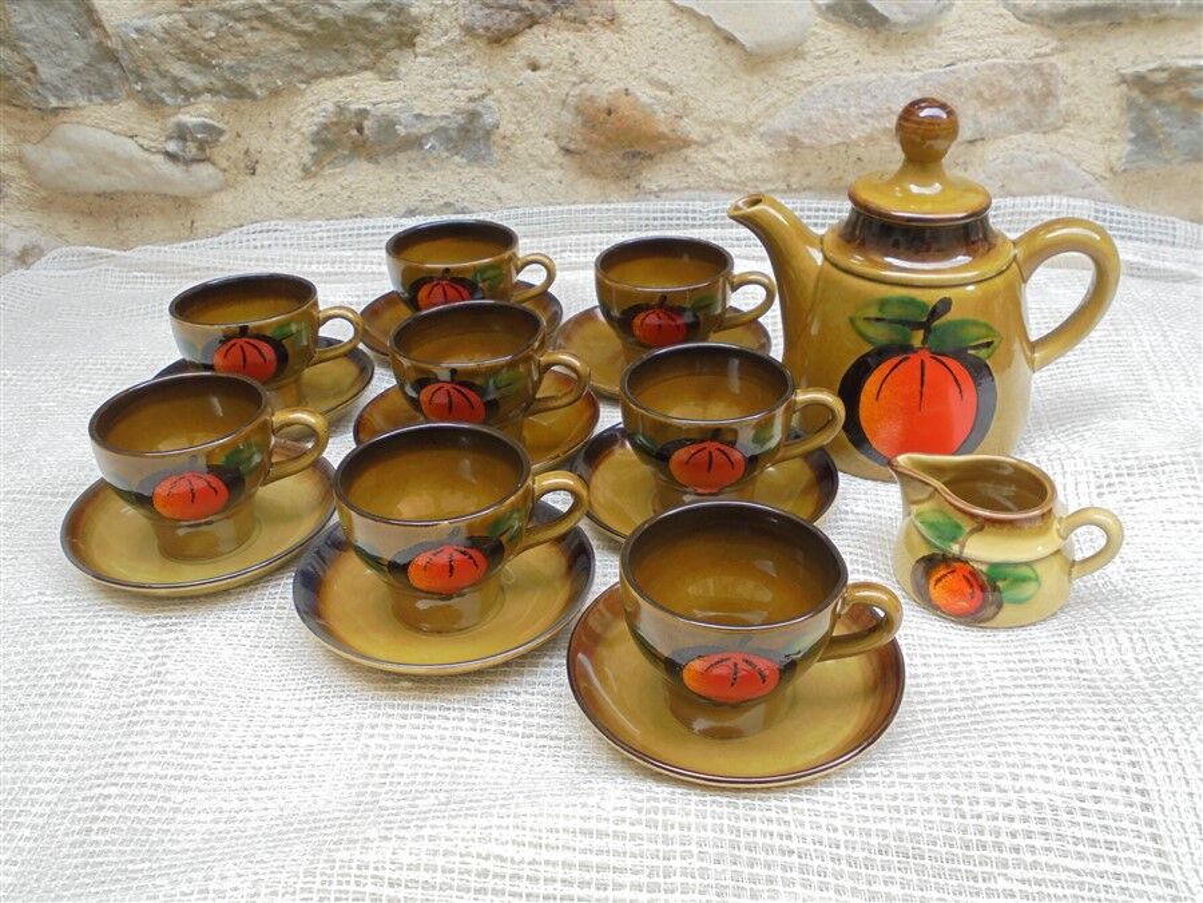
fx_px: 1182
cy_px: 452
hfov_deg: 54.0
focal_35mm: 34
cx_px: 602
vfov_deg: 41.8
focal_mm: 6.1
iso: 100
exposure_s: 1/40
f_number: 4
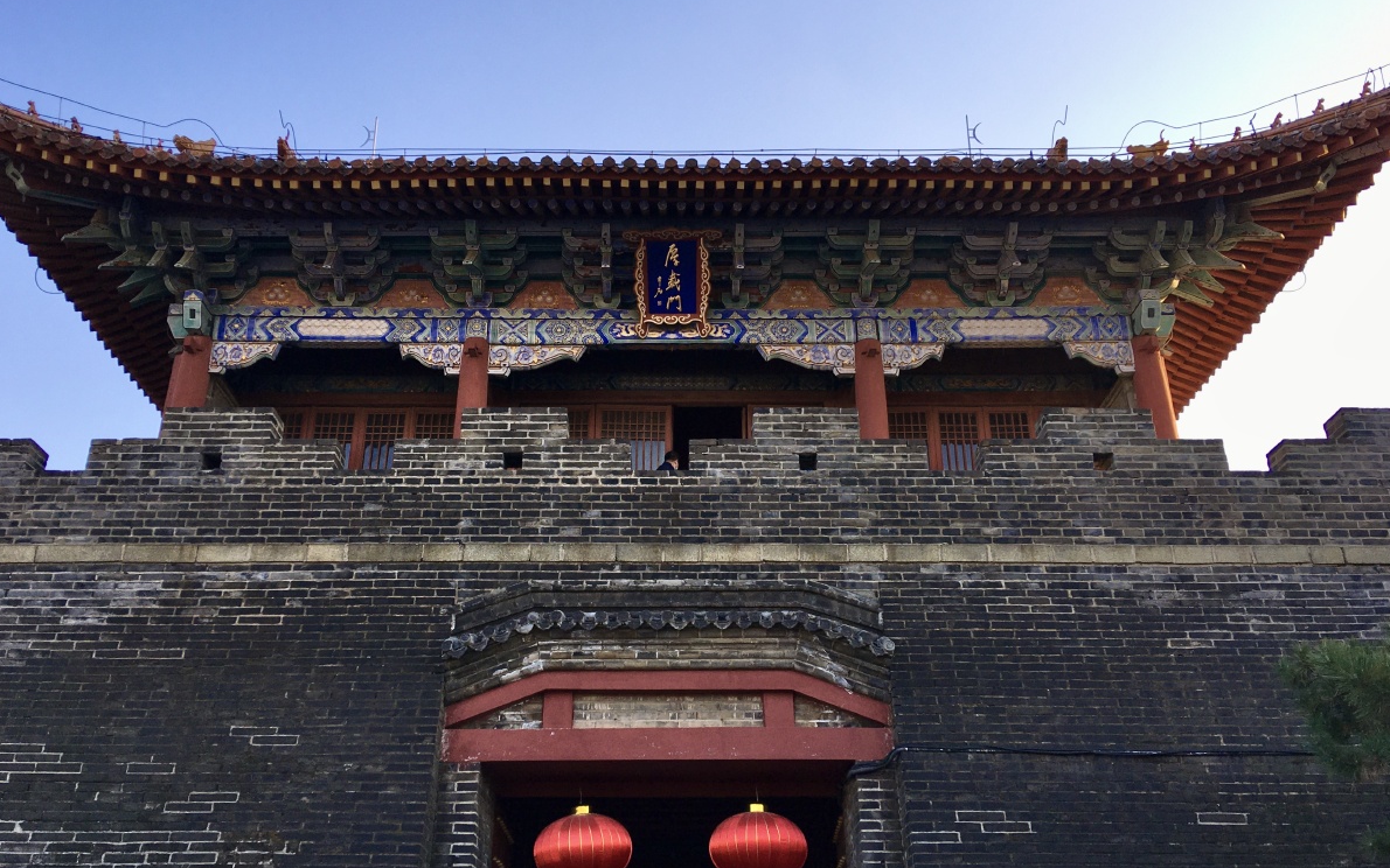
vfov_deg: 40.6
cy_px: 428
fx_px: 1174
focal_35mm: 31
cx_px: 691
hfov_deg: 61.2
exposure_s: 1/223
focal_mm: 4.15
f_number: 2.2
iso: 25
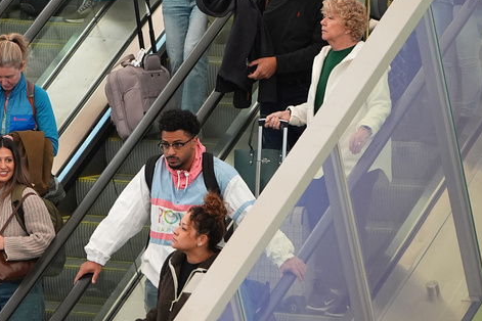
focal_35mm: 376
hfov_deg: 5.5
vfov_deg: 3.7
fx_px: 5034
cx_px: 35
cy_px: 65
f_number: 5
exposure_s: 1/500
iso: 2000
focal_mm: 173
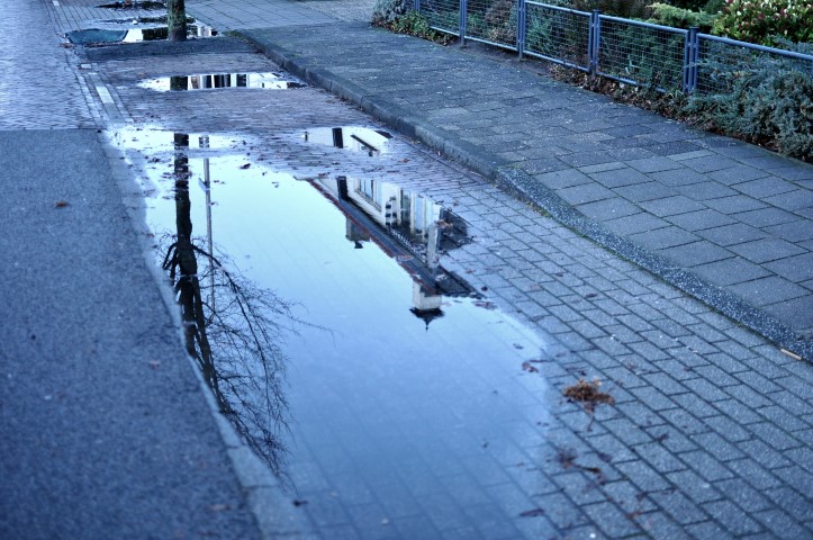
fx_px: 1184
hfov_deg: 37.9
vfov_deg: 25.7
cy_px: 270
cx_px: 406
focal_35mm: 52
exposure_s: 1/50
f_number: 2.2
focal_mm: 35
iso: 400
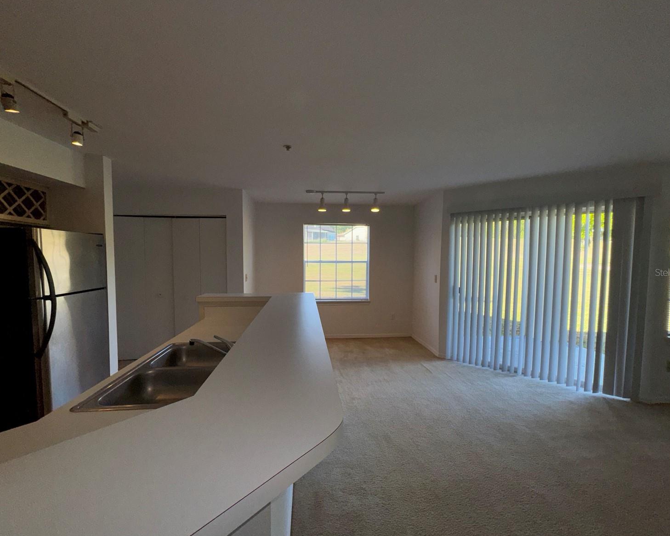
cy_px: 272
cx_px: 331
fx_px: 297
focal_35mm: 15
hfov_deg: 96.8
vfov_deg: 84.0
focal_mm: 2.22
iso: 32
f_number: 2.2
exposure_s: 1/236
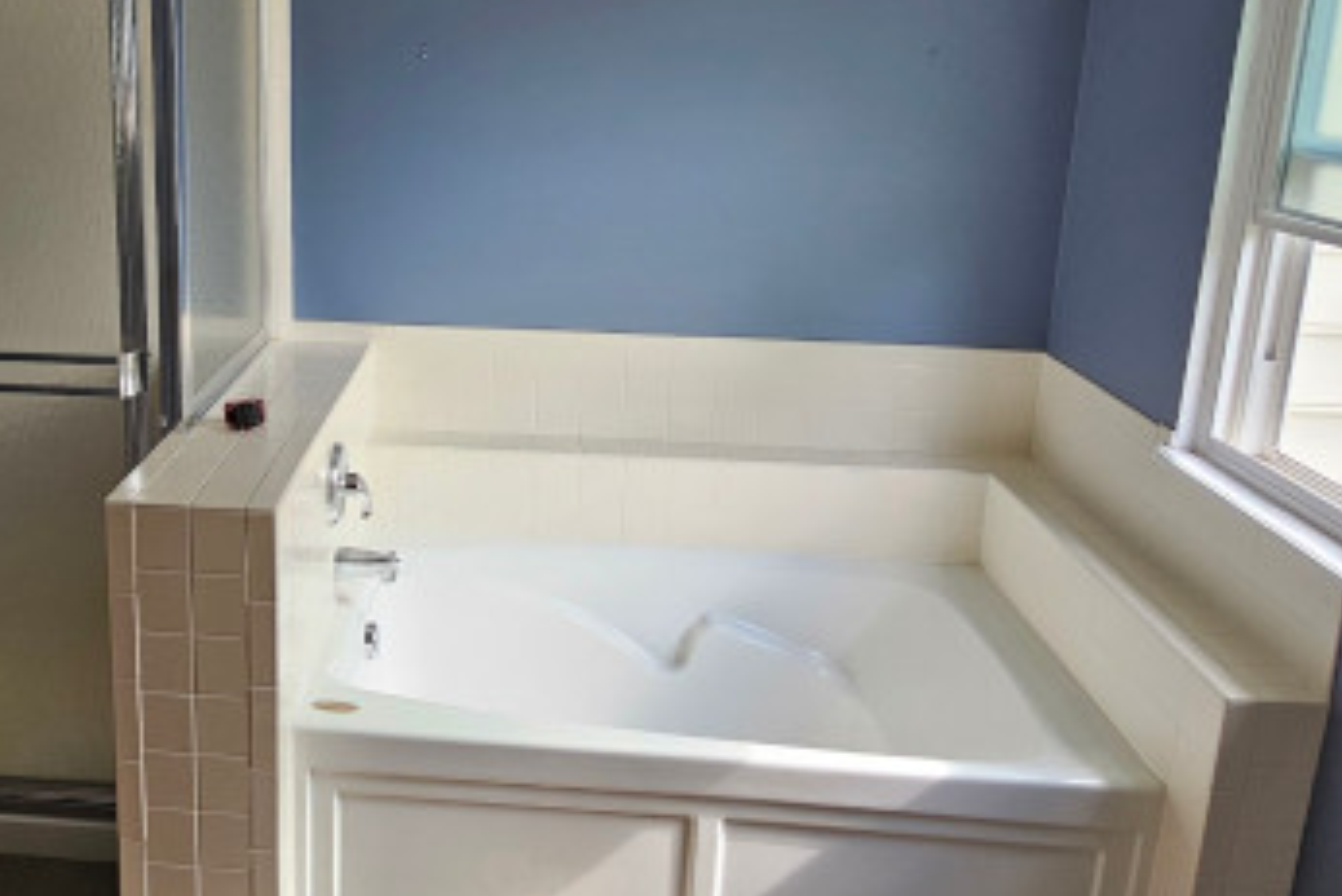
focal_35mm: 30
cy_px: 318
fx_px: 1119
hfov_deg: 60.2
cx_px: 427
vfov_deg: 43.2
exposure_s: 1/77.4
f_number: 2.2
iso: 80
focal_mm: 2.2
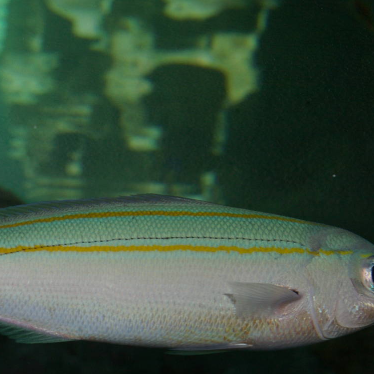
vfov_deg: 14.2
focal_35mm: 123
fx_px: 1502
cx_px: 67
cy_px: 250
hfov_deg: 14.1
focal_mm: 45
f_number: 16
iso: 400
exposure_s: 1/60
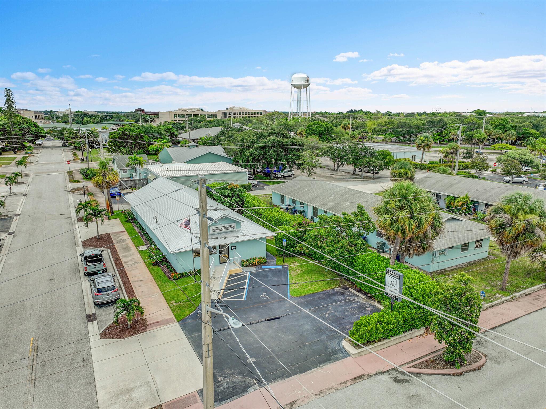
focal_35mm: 24
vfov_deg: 56.8
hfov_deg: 71.6
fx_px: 378
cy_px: 204
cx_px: 273
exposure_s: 1/1600
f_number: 2.8
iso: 100
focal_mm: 12.3
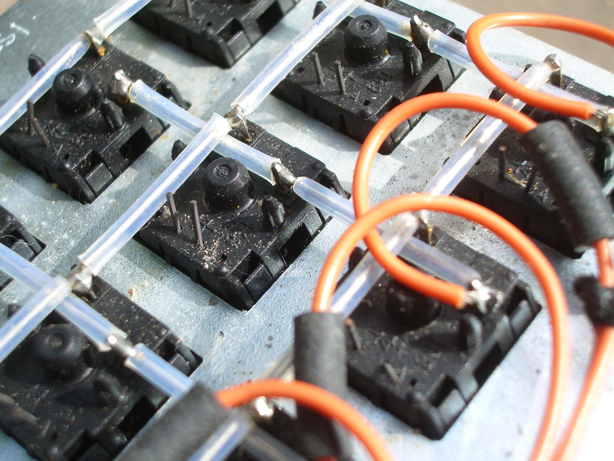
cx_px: 307
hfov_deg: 31.2
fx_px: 1100
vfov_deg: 23.7
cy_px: 230
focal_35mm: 62
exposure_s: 1/400
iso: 80
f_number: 3.5
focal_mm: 10.2
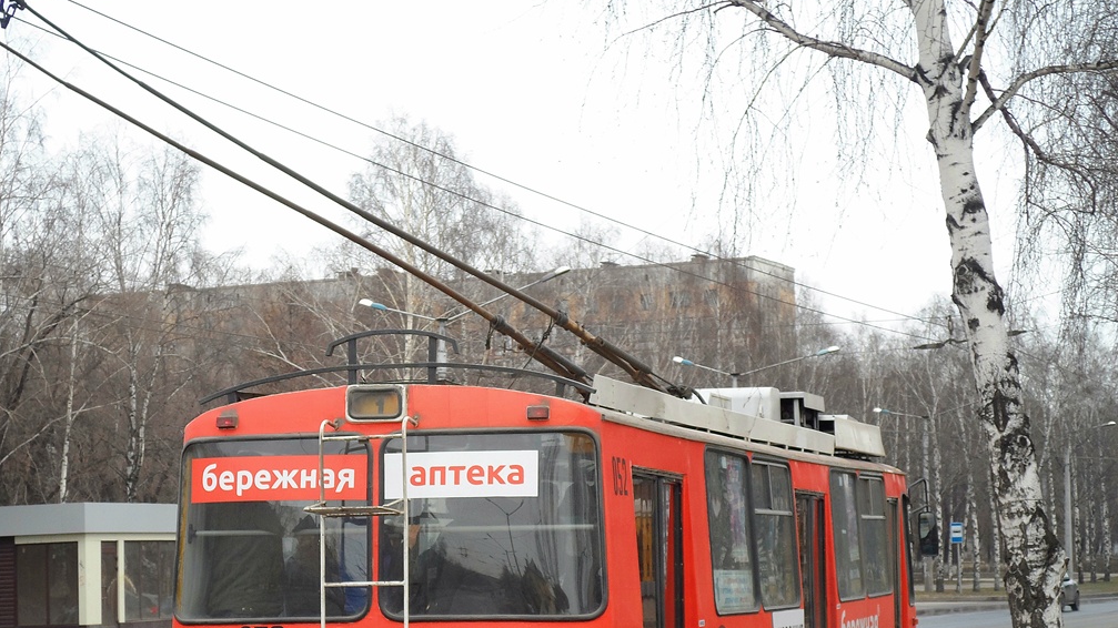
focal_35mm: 87
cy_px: 412
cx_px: 470
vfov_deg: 13.9
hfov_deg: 24.4
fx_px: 2579
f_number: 4.1
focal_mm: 12
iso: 80
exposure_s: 1/180
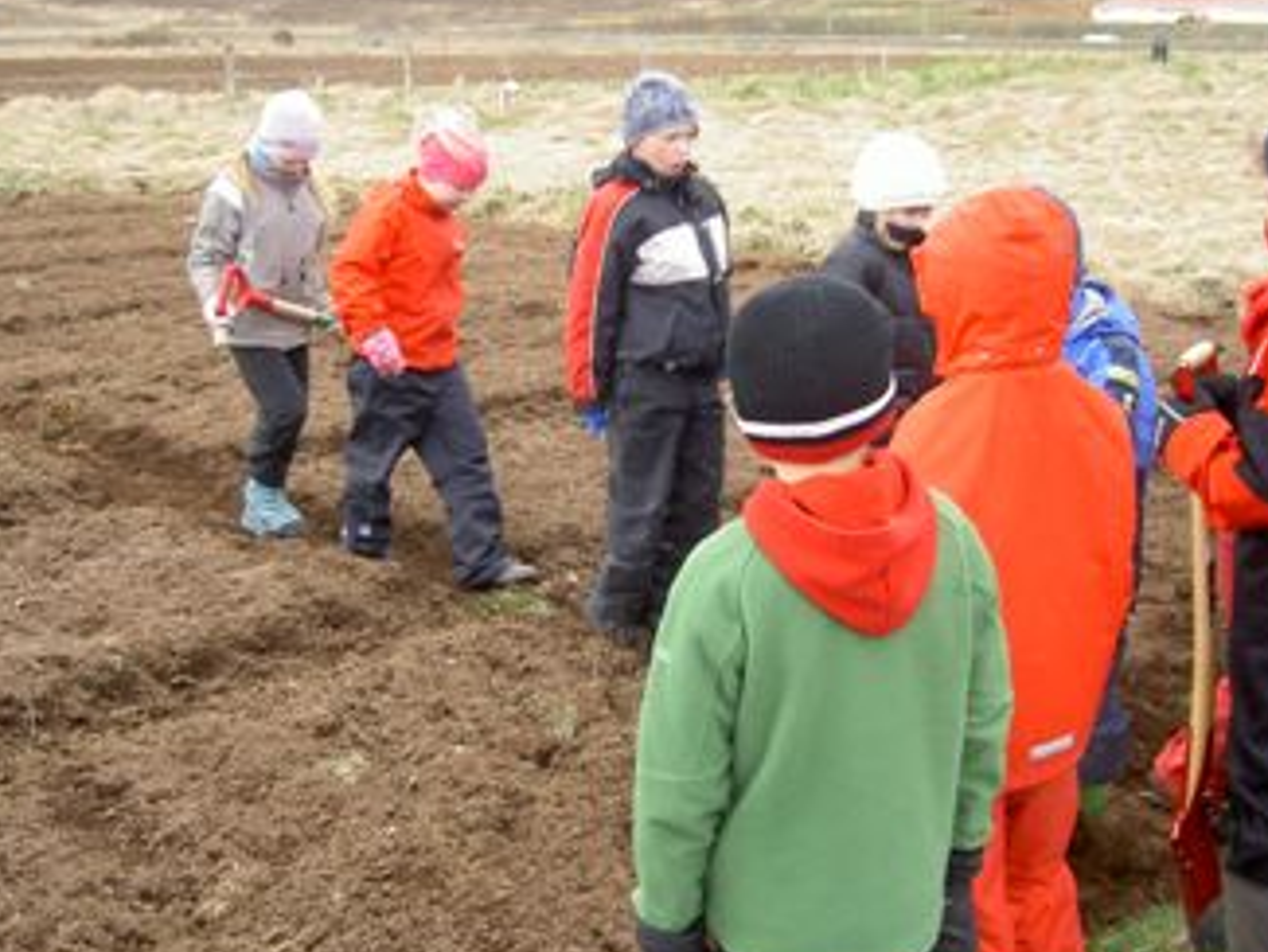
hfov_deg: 39.6
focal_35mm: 48
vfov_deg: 30.3
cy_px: 464
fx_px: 1759
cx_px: 609
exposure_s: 1/125
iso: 100
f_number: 2.8
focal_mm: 8
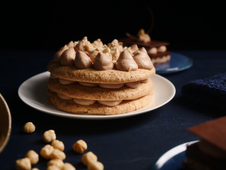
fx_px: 300
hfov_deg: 41.2
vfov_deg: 31.5
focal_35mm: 46
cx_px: 113
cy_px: 85
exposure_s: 1/25
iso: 200
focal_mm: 23
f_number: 2.8
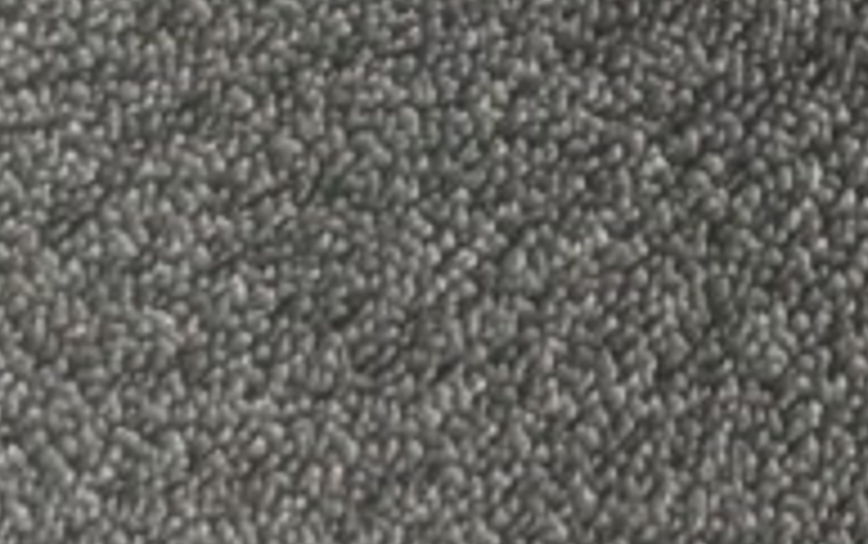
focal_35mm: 379
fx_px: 8973
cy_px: -1807
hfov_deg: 5.1
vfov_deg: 3.3
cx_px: 3139
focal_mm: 6.81
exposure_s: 1/54.4
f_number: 1.85
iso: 167
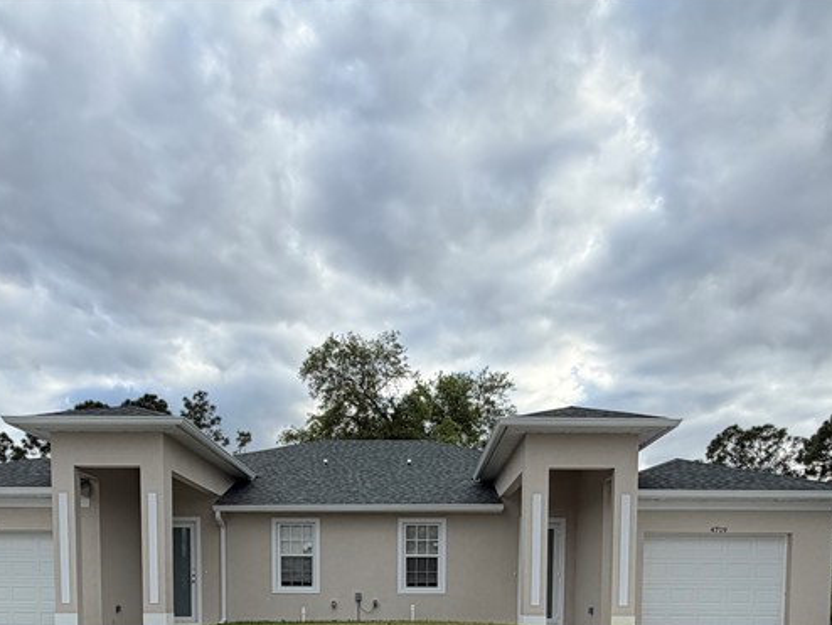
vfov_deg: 41.3
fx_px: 697
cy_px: 640
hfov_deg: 61.6
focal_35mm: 29
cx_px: 409
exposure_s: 1/510
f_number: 2.2
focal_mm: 2.22
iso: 40
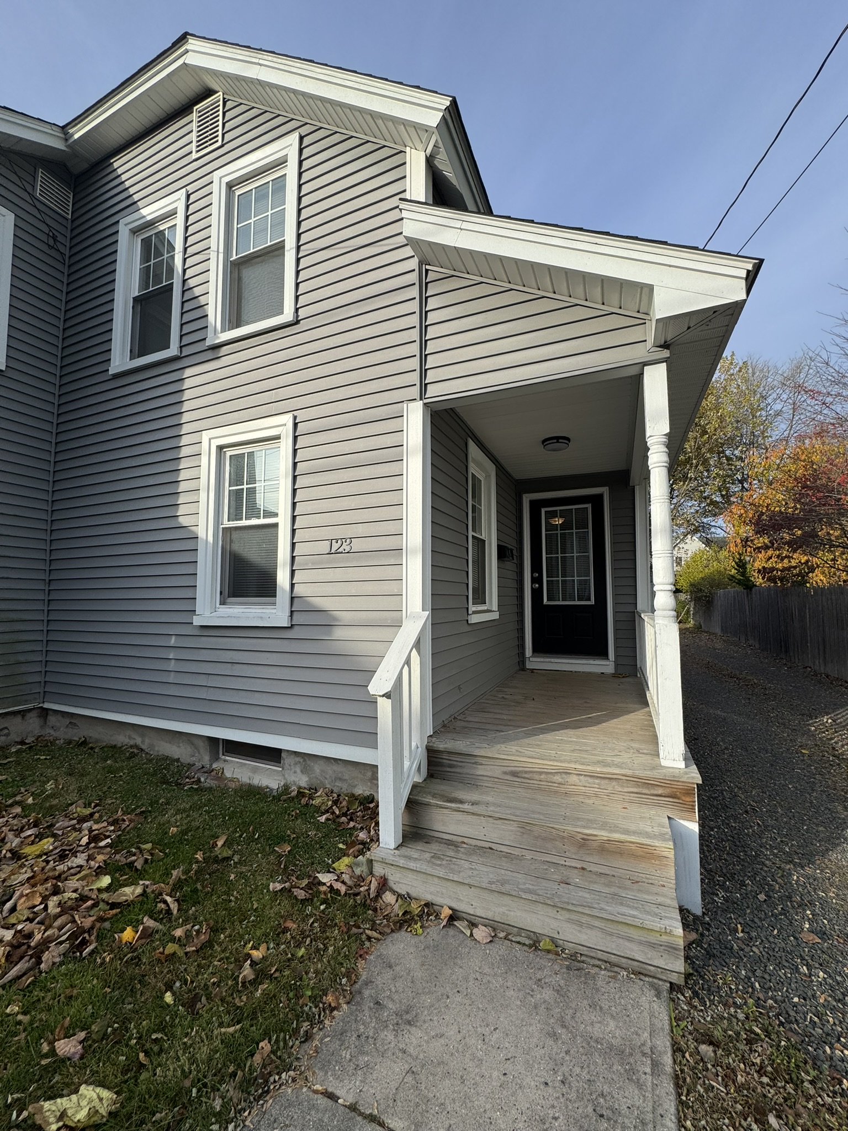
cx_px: 424
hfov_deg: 85.7
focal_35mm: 14
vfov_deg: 102.1
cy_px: 566
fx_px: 457
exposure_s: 1/1178
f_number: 2.2
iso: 50
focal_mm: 2.22
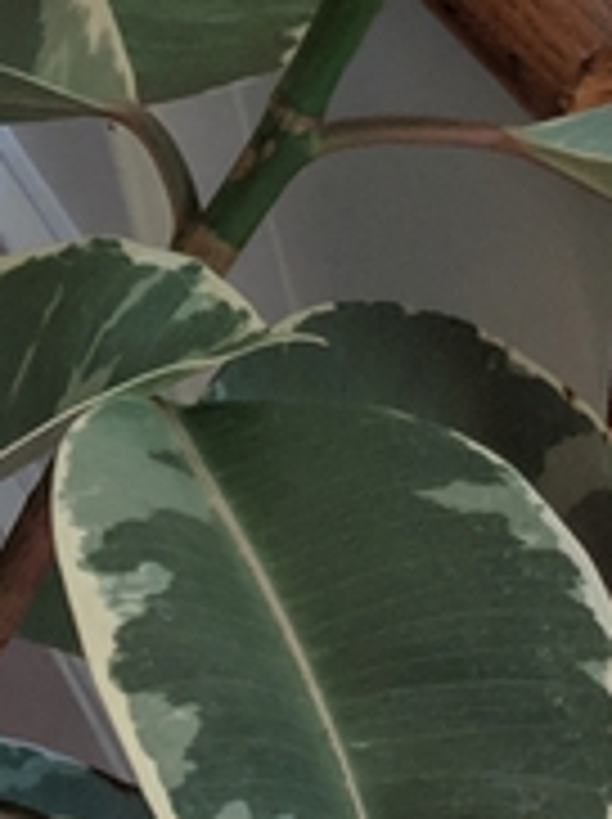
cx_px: -130
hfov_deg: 9.6
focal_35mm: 152
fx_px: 3592
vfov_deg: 13.0
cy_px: 184
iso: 333
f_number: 1.8
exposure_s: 1/60
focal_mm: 4.44
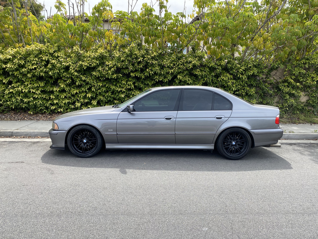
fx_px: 239
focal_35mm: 26
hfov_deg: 67.3
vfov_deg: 53.1
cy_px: 120
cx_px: 159
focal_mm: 4.25
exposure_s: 1/949
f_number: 1.8
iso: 32
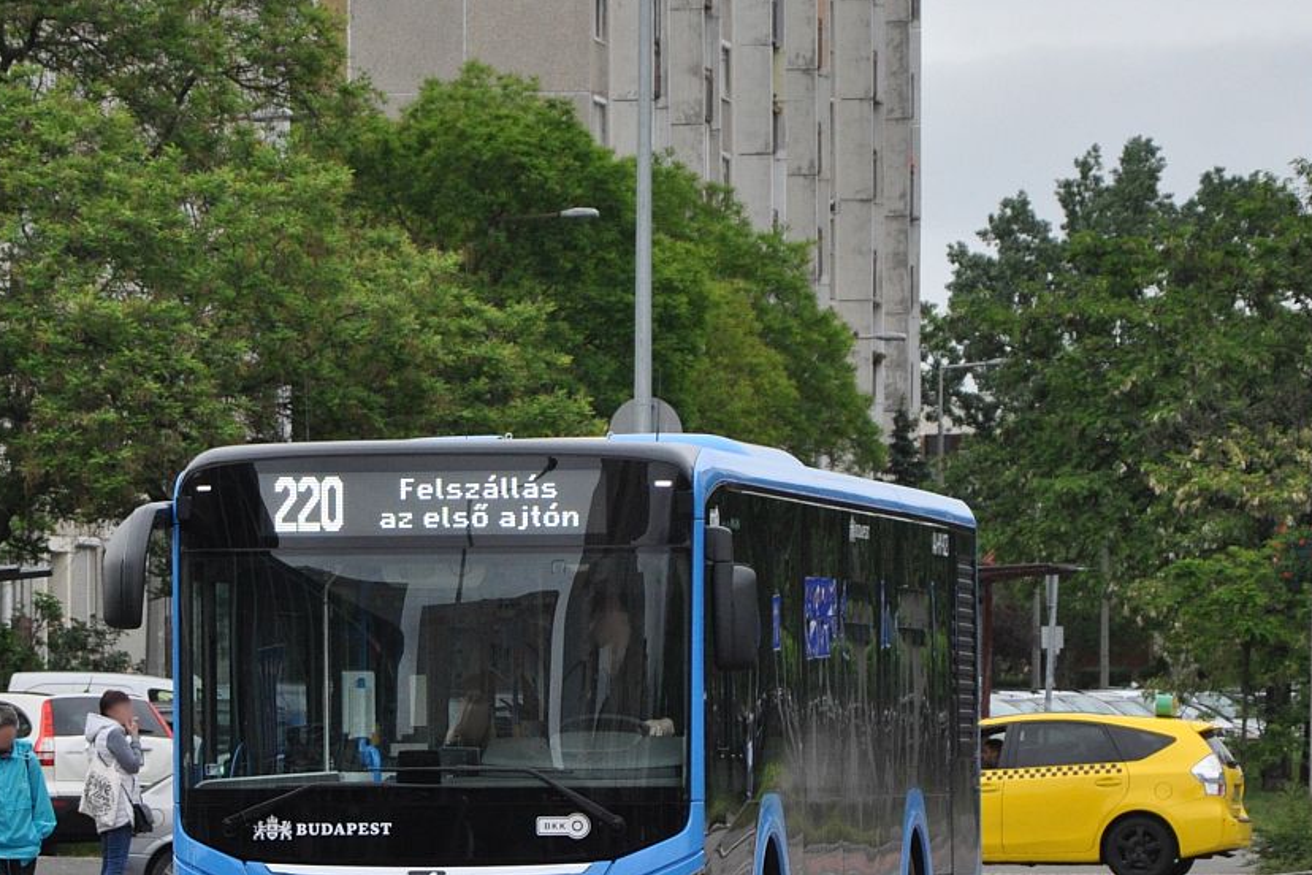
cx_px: 494
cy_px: 582
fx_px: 9797
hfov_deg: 7.7
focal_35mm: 269
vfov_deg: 5.1
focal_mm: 105
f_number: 5.6
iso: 800
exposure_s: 1/640
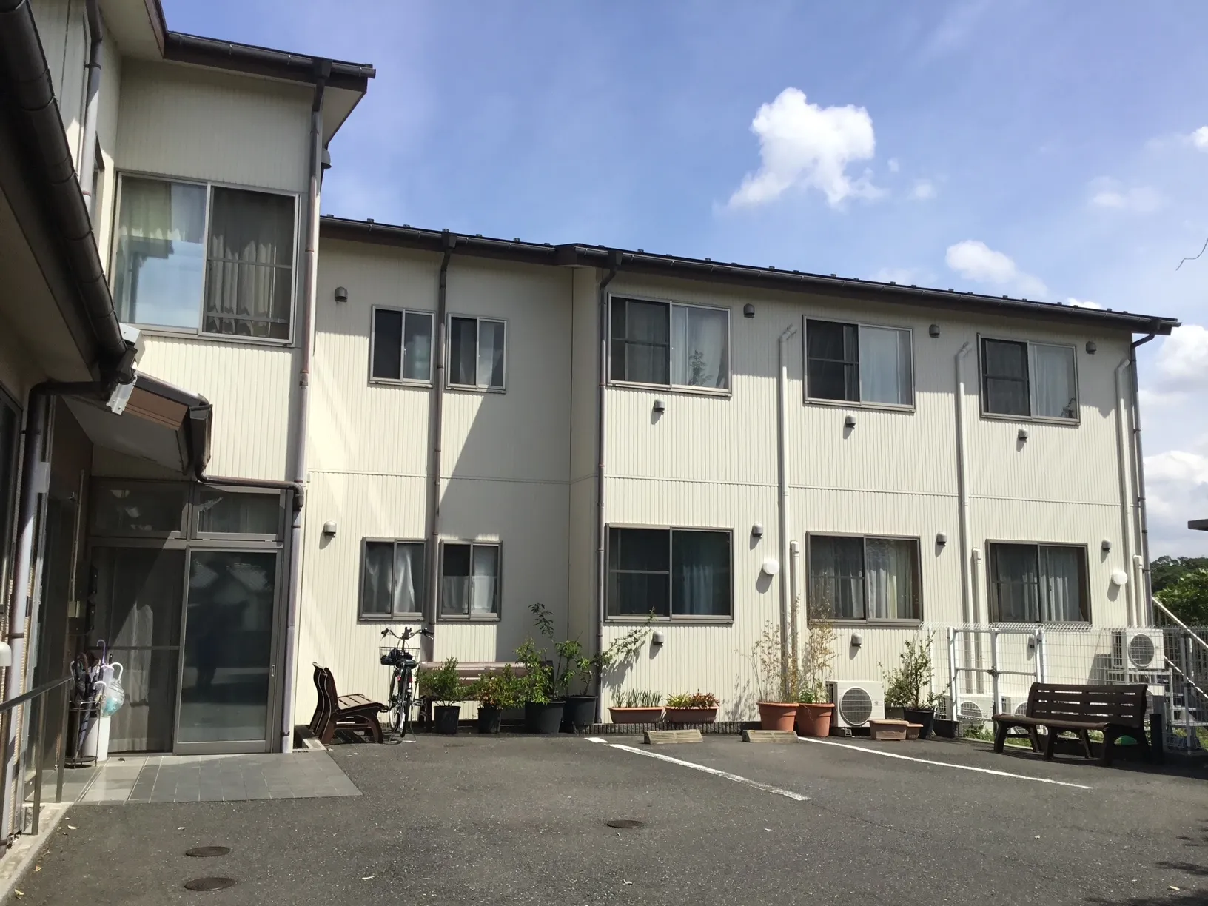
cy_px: 453
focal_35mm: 31
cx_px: 604
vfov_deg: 45.4
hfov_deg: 58.4
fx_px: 1082
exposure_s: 1/1597
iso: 25
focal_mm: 3.3
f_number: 2.4
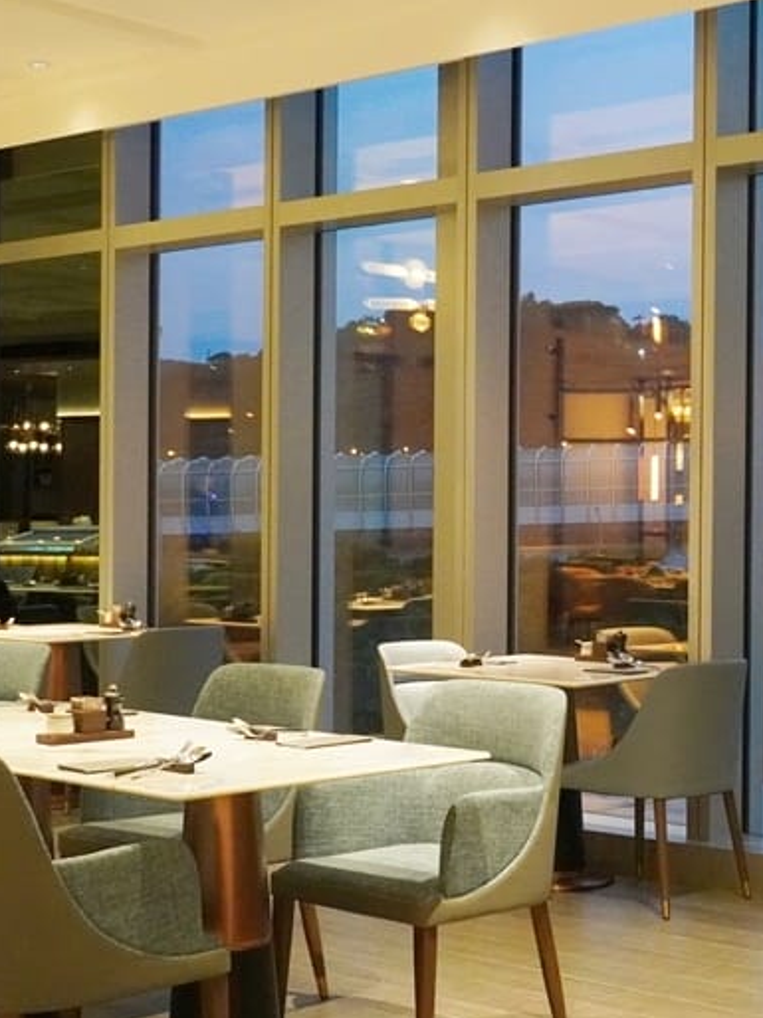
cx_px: 581
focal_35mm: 64
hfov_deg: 22.7
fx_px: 1882
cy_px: 548
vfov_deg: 30.3
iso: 6400
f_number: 4.5
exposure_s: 1/125
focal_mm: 24
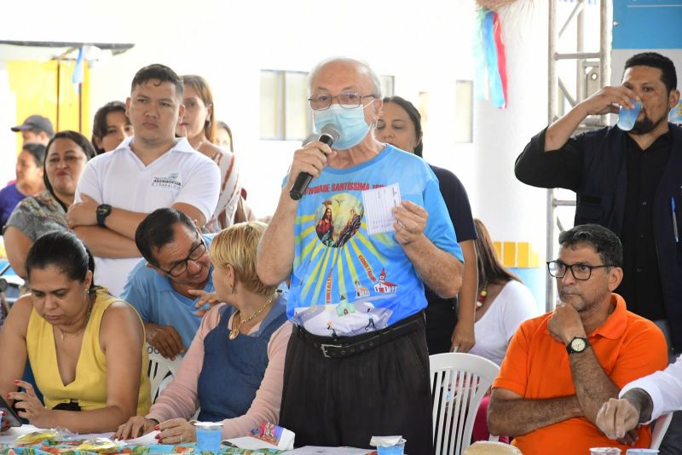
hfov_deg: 14.0
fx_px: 2786
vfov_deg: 9.3
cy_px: 228
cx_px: 341
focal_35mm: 147
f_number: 5.6
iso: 1600
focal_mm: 98
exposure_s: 1/125
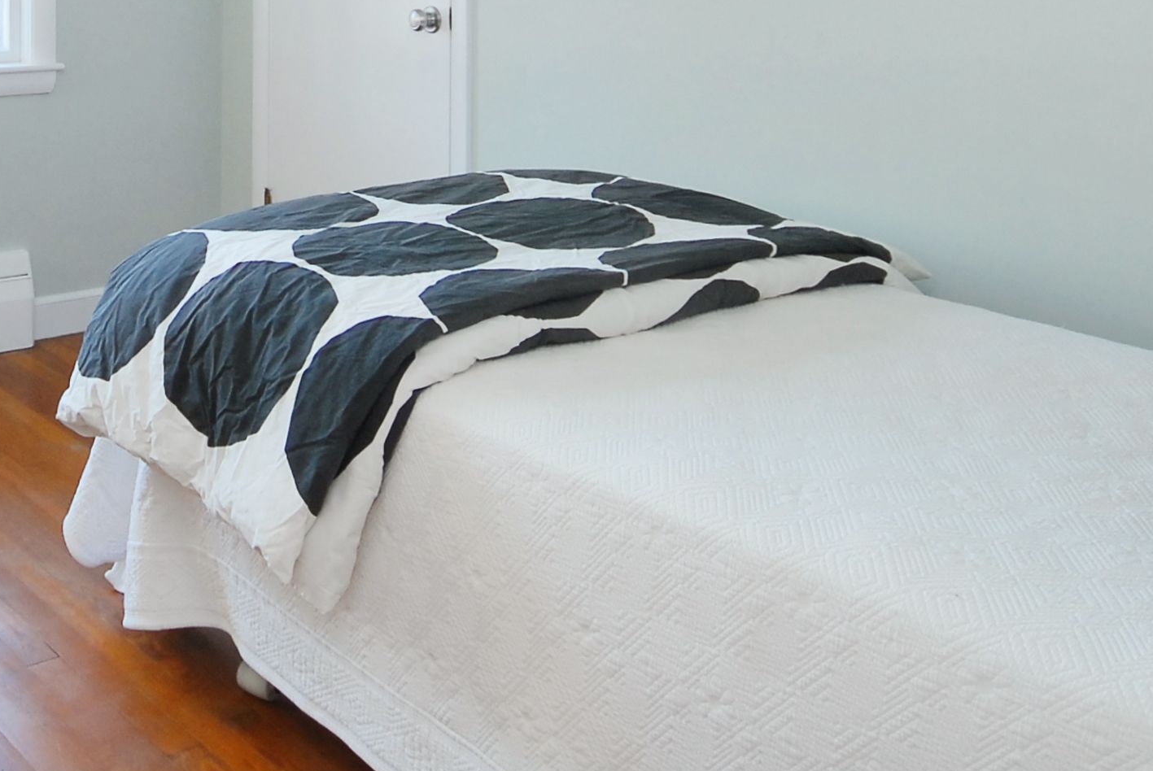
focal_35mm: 41
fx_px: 1314
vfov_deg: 30.1
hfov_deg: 44.7
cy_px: -31
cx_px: 209
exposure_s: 1/60
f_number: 5
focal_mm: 10
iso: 400
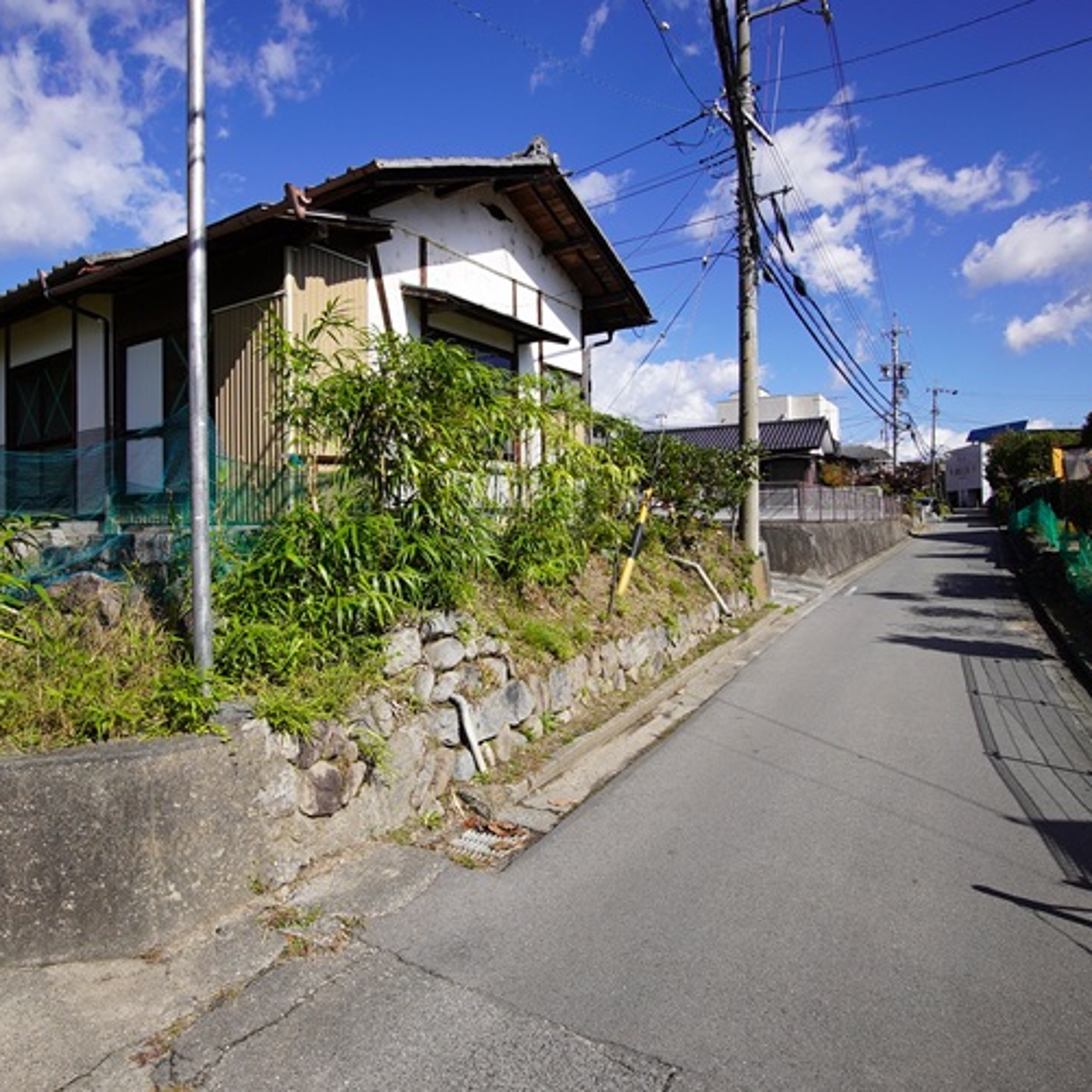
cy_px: 523
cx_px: 478
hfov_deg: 74.5
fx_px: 714
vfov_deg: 74.8
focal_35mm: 20
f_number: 10
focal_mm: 10
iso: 100
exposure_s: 1/160
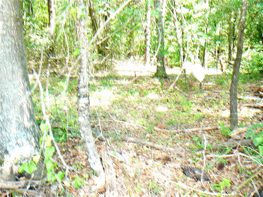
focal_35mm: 35
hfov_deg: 52.6
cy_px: 98
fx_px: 266
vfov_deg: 40.7
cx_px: 132
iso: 80
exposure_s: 1/20
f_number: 2.8
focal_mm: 5.2
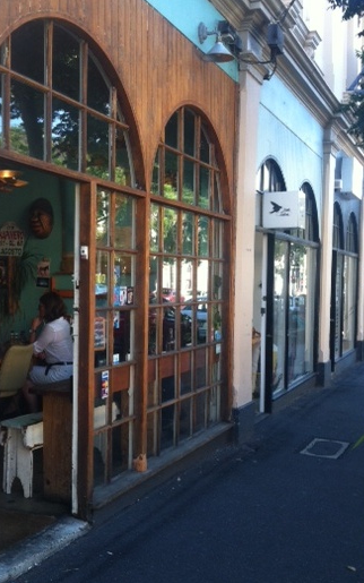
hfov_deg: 27.9
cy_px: 306
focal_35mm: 46
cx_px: 140
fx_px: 730
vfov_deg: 43.5
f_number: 2.8
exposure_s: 1/60
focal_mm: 3.85
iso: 80
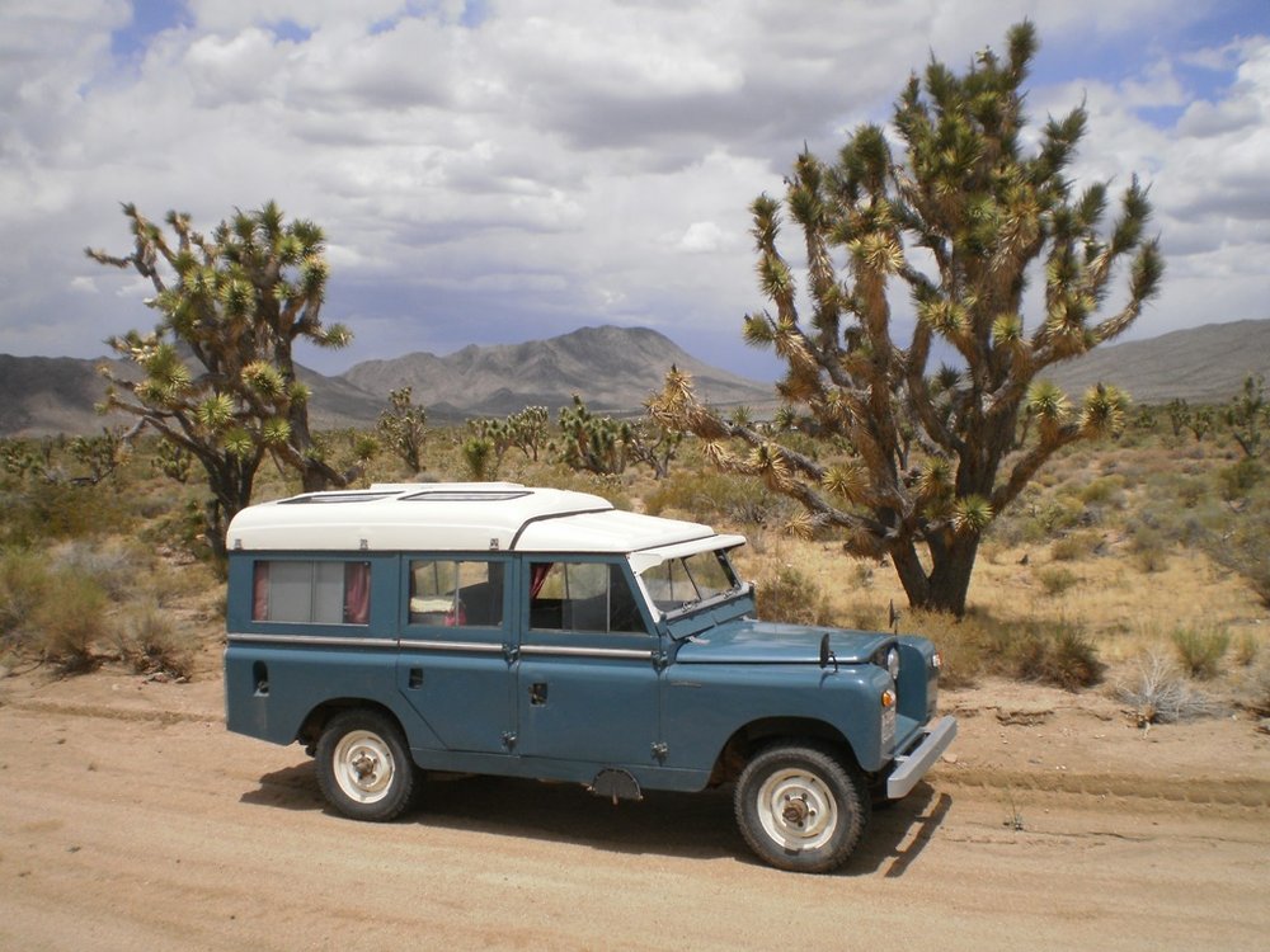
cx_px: 635
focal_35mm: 36
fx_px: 1321
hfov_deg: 51.4
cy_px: 476
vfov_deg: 39.7
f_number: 4.6
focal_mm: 6.3
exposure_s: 1/1250
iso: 100
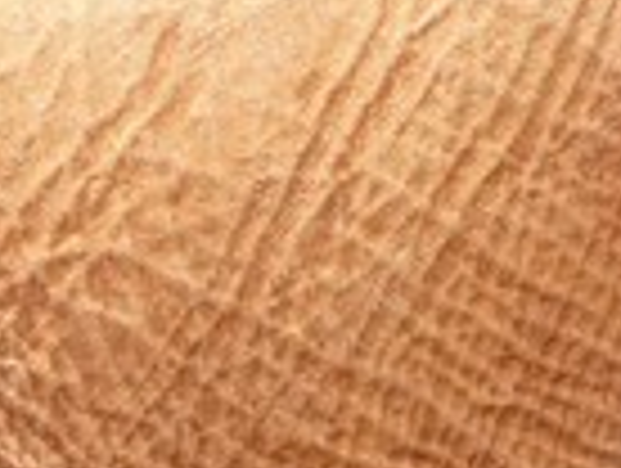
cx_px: -486
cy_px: 1102
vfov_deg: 0.5
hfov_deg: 0.7
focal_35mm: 2991
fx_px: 53751
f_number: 8
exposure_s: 1/320
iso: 800
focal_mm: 238
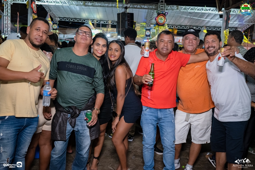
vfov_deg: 36.9
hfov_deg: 53.1
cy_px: 85
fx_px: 255
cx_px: 128
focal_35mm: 36
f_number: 3.2
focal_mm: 24
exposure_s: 1/160
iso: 2500
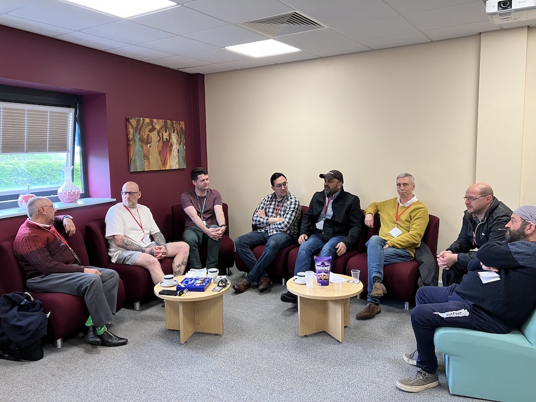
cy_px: 201
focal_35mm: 28
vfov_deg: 49.7
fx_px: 434
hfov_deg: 63.4
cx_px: 268
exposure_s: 1/50
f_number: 1.8
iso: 64
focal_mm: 3.99
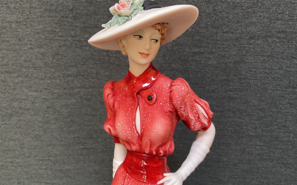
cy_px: 96
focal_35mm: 31
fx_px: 251
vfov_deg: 40.6
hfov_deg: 61.2
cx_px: 149
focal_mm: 3
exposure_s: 1/40
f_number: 1.8
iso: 200
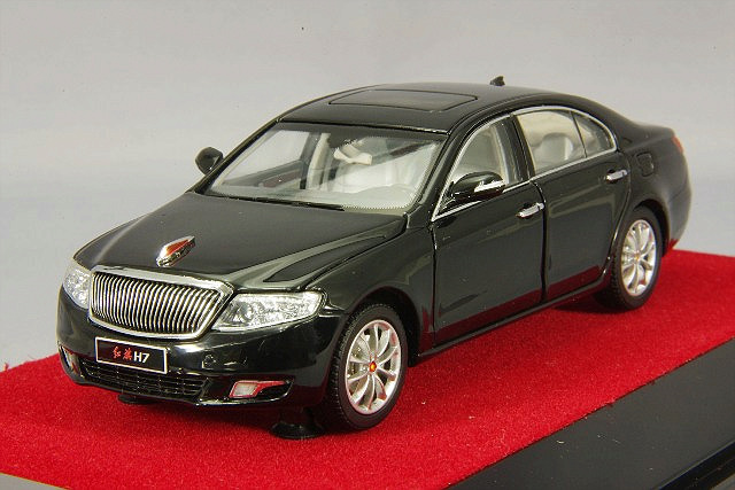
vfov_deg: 12.2
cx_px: 368
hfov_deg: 18.3
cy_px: 245
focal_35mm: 112
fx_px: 2287
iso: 400
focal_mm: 75
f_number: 32
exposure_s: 1
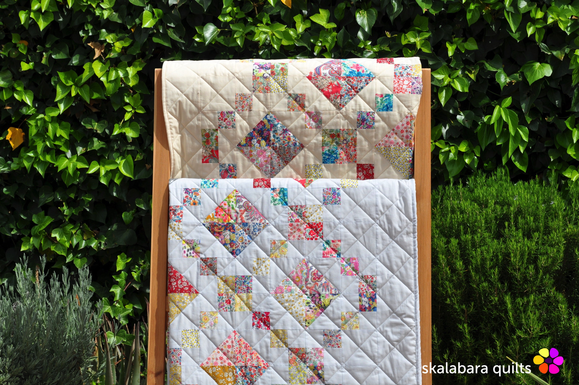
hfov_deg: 23.4
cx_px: 290
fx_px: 1398
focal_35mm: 87
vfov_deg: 15.7
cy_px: 192
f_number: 10
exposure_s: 1/400
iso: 200
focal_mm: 58
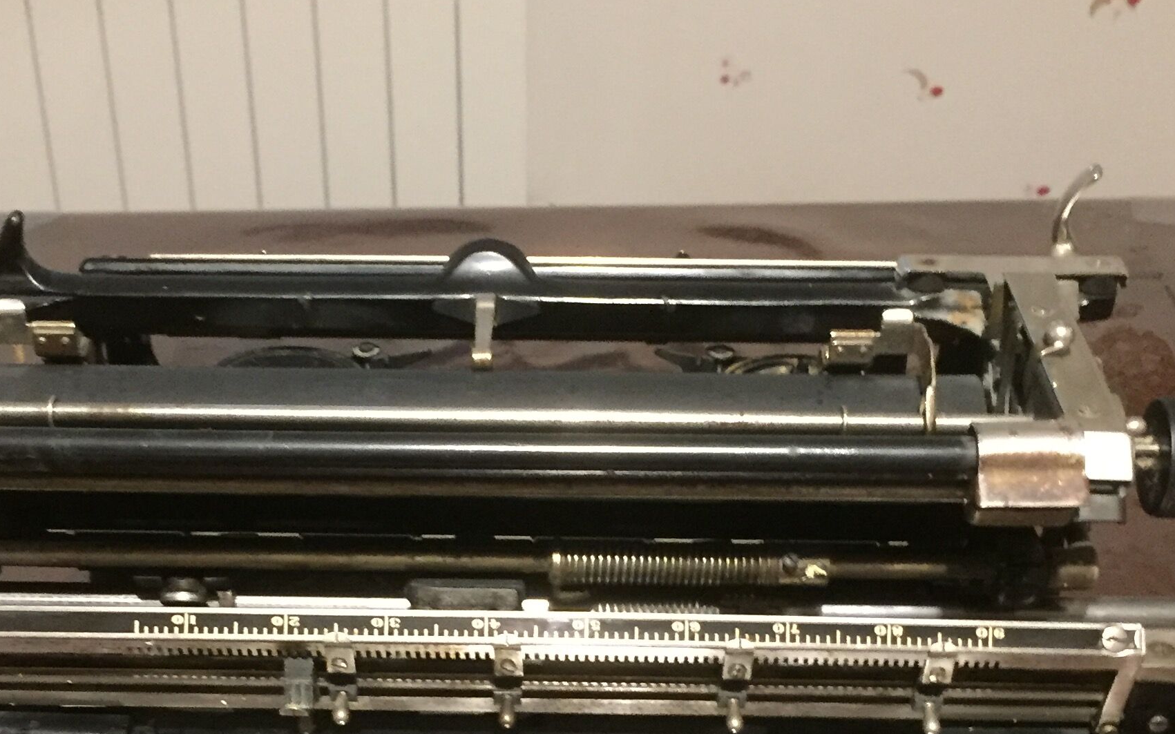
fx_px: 1889
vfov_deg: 21.5
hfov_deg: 34.5
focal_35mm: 59
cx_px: 522
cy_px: 649
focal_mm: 4.15
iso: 500
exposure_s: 1/17
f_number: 2.2
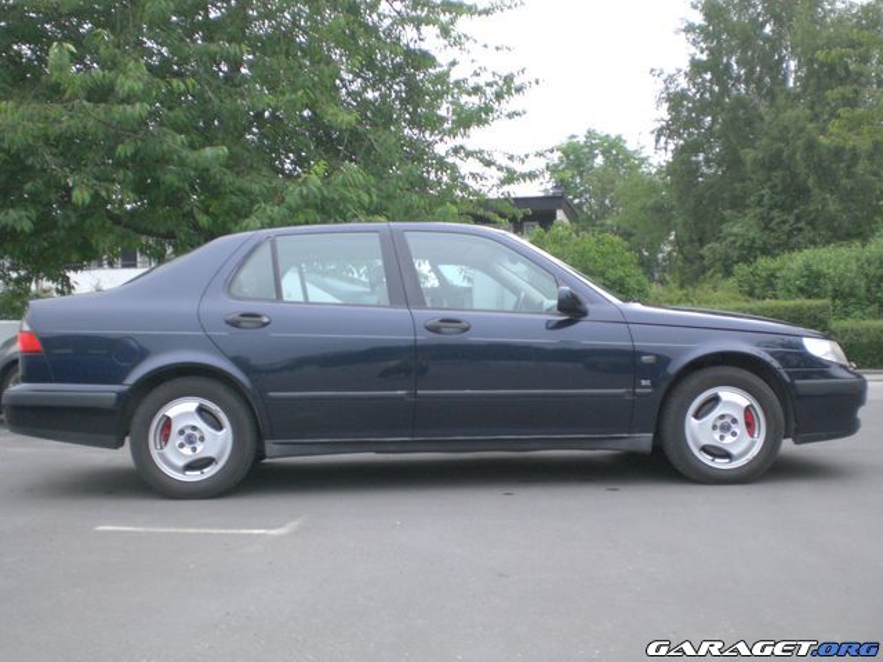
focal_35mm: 38
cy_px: 331
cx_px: 442
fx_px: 969
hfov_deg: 49.0
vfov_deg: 37.7
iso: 200
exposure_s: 1/100
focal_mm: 6.3
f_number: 3.1
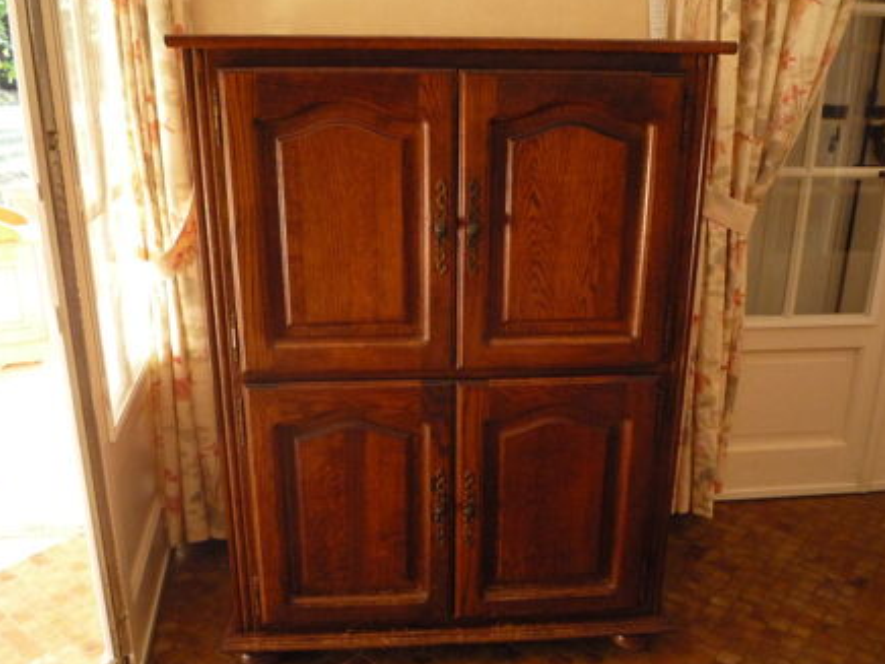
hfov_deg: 55.3
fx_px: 844
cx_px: 473
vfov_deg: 42.9
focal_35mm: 33
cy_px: 337
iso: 400
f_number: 3.3
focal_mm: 5.2
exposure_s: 1/30
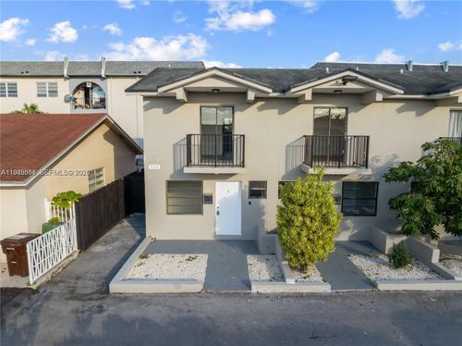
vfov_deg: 56.7
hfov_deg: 71.6
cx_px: 231
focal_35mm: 24
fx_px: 320
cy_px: 173
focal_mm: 12.29
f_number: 11
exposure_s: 1/50
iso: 100
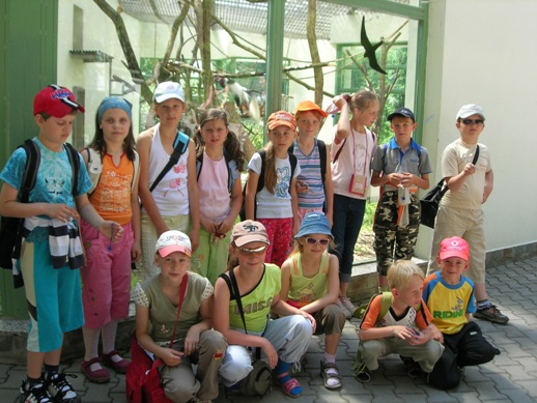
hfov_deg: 49.0
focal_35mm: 38
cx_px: 268
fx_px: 590
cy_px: 202
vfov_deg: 37.7
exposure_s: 1/76.4
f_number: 4.8
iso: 64
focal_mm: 7.8
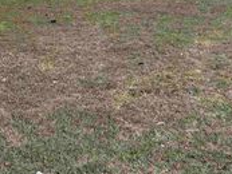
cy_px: -15
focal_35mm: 75
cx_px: 197
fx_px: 503
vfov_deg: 18.9
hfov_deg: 25.4
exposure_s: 1/293
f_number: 1.6
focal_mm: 5.96
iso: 50
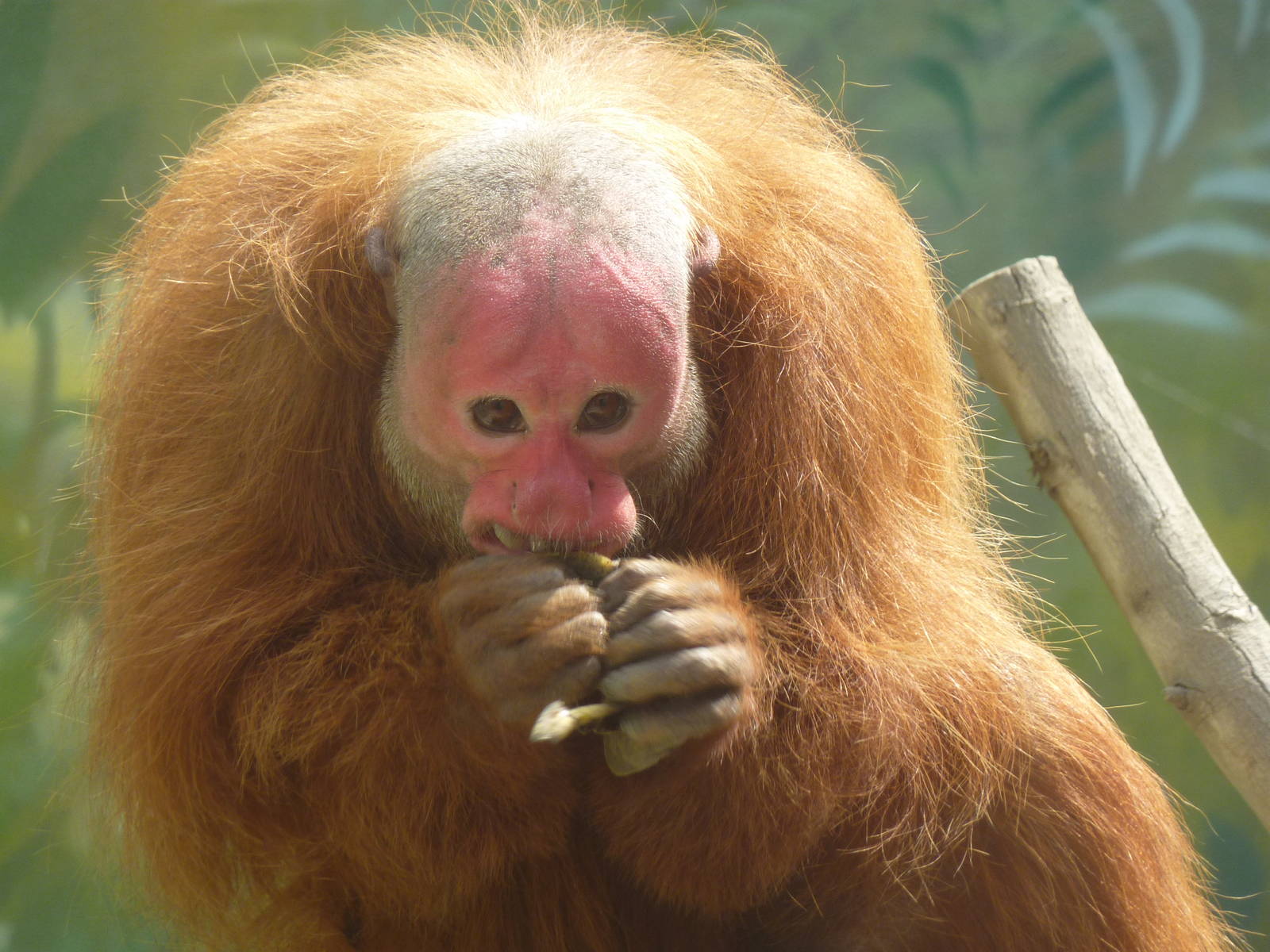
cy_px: 476
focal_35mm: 300
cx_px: 635
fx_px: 11006
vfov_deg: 5.0
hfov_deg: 6.6
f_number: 4.9
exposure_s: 1/125
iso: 125
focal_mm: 49.2
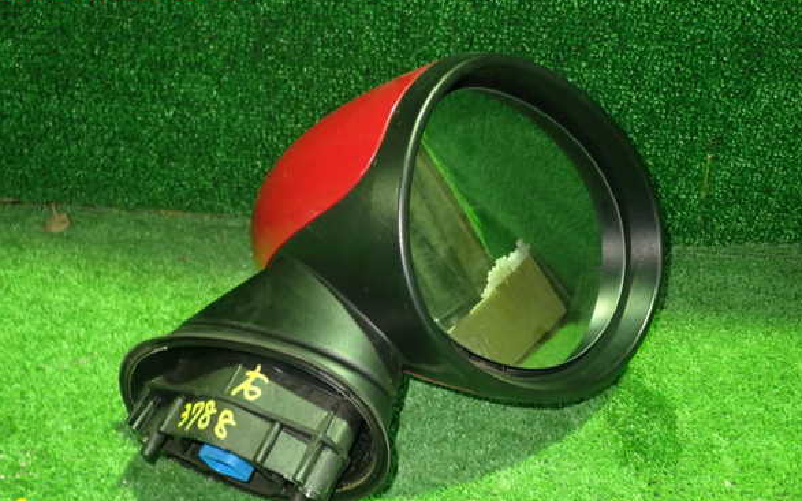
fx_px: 853
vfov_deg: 32.7
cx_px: 409
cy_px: 277
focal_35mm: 39
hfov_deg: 50.4
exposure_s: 1/15
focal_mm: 6.37
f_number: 2.5
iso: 800
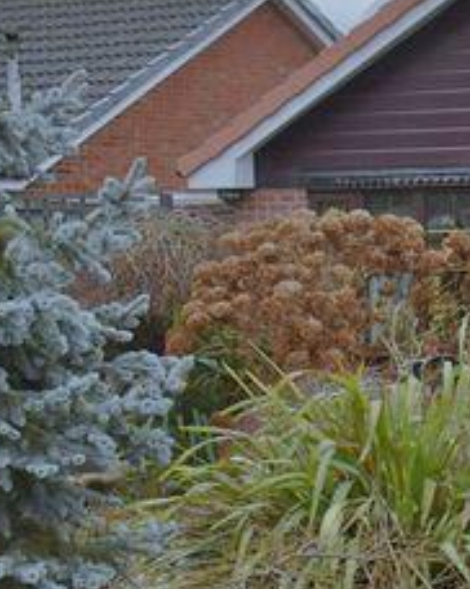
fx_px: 1979
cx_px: 869
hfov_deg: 12.3
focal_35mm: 114
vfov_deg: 16.9
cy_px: 267
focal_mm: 23
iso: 800
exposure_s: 1/200
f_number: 3.8
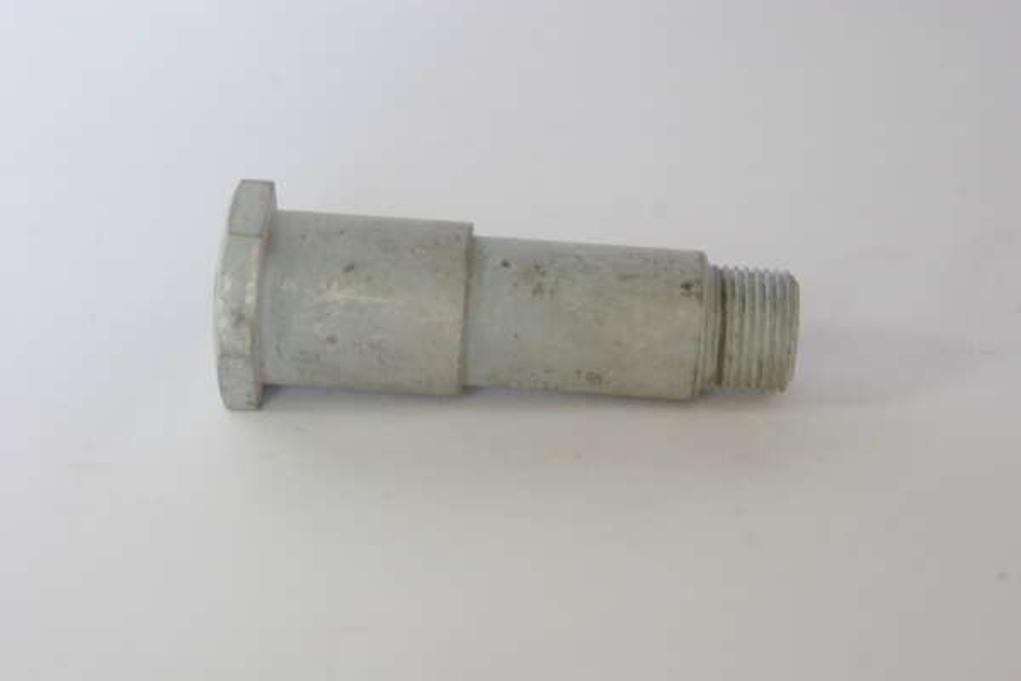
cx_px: 510
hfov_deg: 17.1
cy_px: 340
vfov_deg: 11.4
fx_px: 3403
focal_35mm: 120
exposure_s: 1/10
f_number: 8
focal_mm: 80
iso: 800
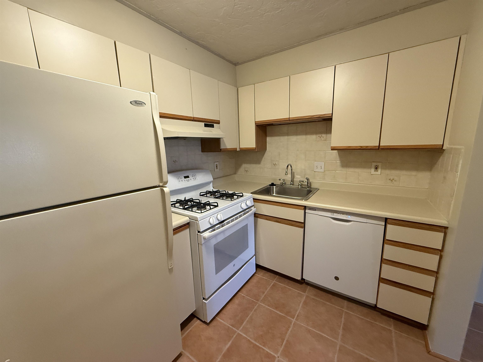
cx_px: 242
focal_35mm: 14
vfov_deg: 85.7
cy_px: 181
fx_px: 195
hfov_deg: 102.1
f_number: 2.2
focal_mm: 2.22
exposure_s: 1/60
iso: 400
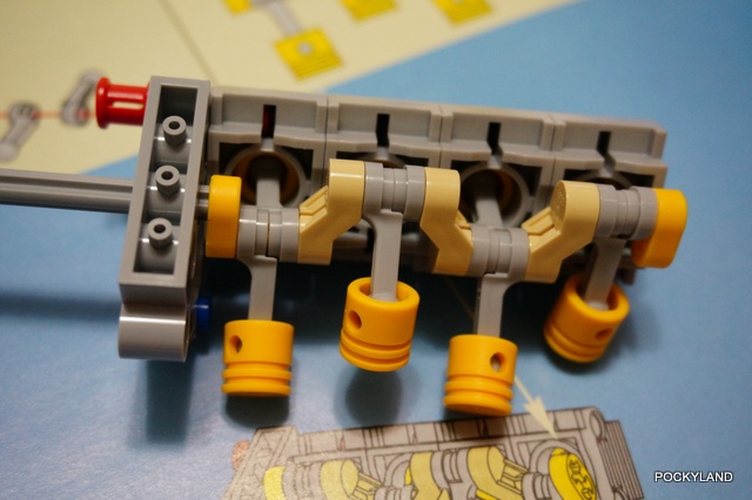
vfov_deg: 29.8
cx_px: 376
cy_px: 250
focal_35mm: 45
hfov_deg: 43.6
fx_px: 939
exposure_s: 1/40
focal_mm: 30
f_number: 5
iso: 1600
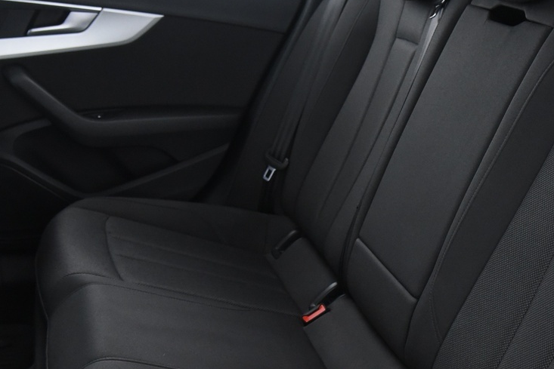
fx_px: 816
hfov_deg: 37.3
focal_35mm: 53
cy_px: 268
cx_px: 351
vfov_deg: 25.3
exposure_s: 1/20
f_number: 4
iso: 4000
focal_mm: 24
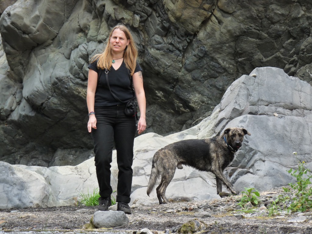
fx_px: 1731
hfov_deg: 10.3
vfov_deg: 7.7
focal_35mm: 192
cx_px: 156
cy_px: 117
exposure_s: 1/160
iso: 160
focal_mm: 34.2
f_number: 4
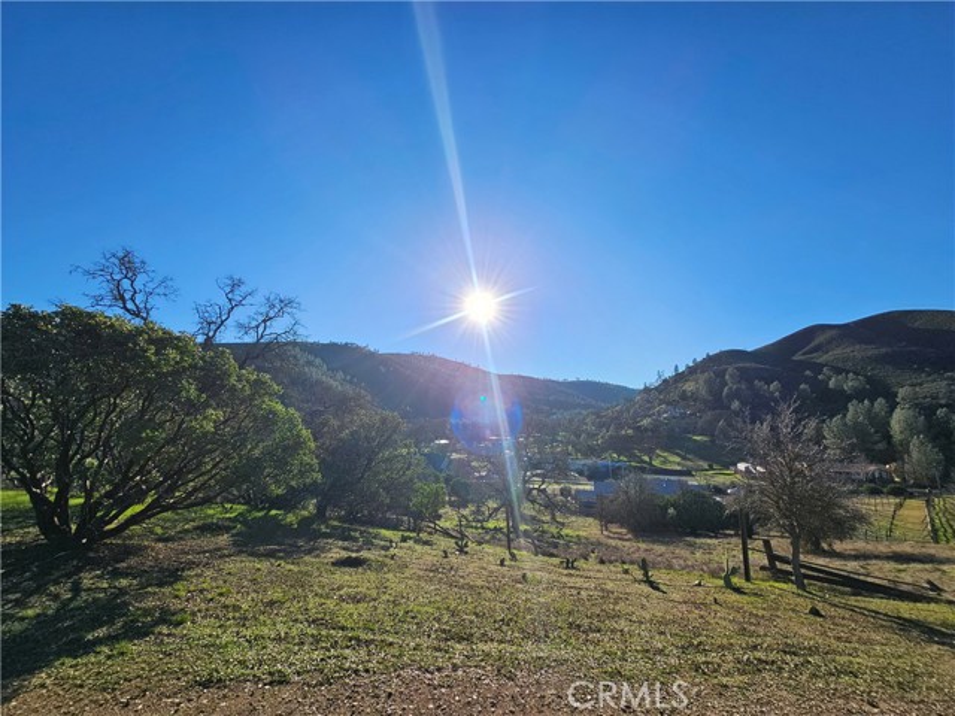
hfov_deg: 106.2
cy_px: 358
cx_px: 478
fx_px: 359
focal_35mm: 13
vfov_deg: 89.9
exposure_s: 1/2985
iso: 50
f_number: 2.2
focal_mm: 2.2
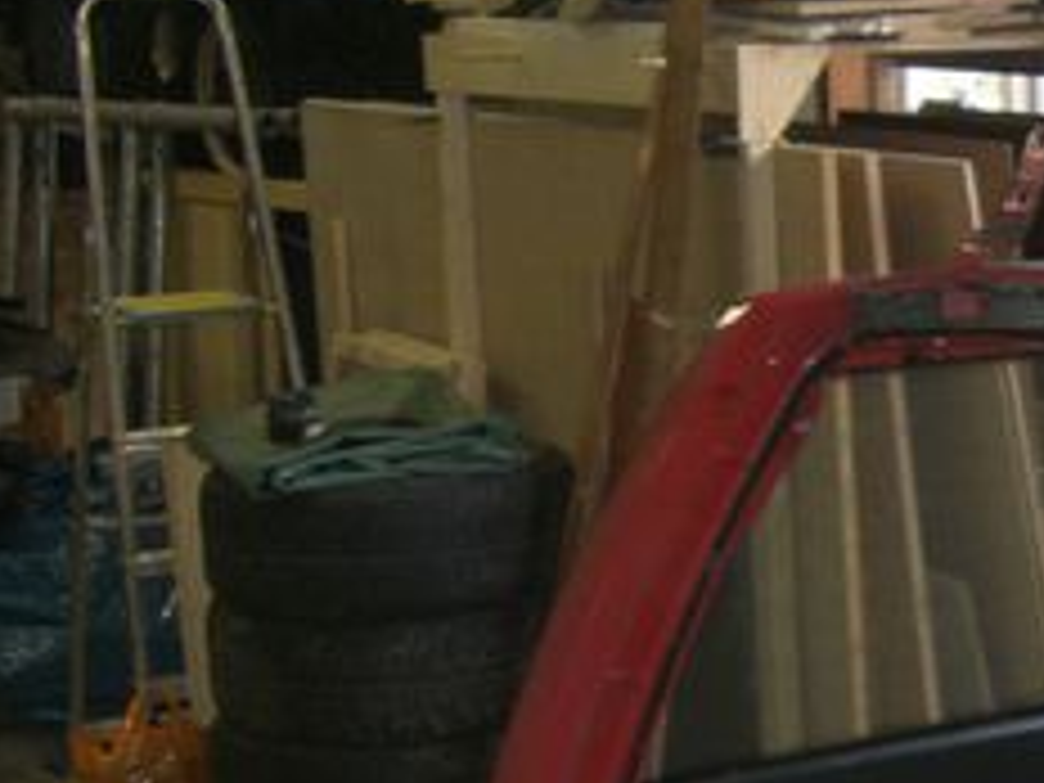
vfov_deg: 13.9
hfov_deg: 17.4
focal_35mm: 105
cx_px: 1422
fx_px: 3167
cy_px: 724
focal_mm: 6.2
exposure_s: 1/60
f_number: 2.7
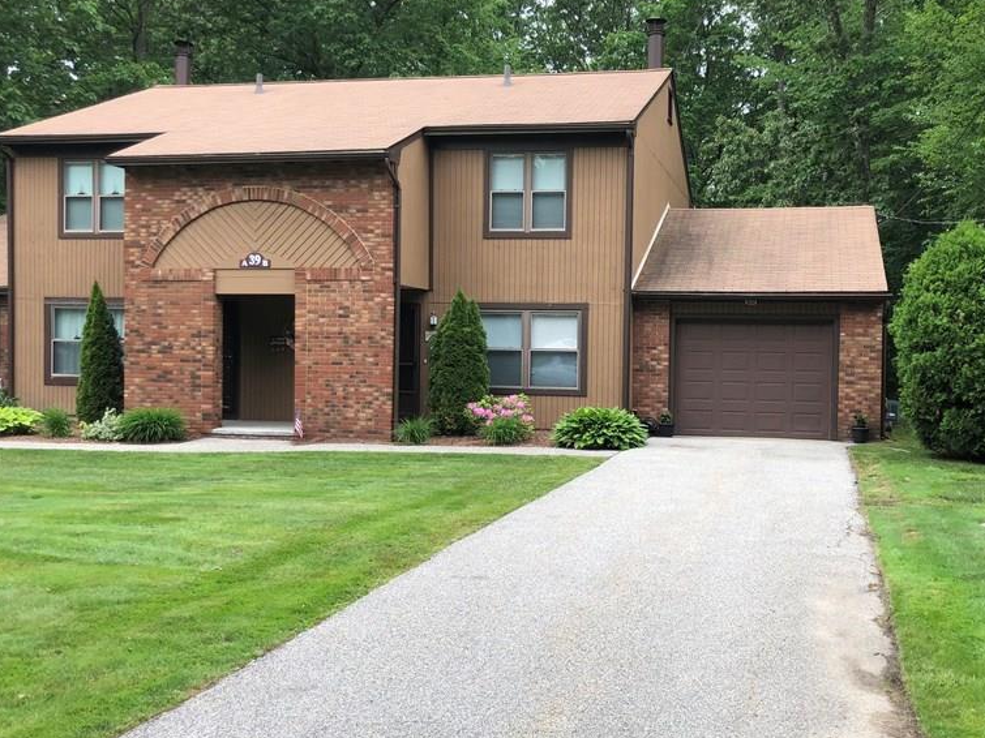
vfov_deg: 37.7
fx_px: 1081
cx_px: 577
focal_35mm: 38
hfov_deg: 48.8
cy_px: 387
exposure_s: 1/461
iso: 20
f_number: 1.8
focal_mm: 4
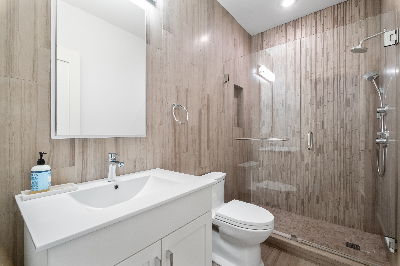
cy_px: 133
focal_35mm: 15
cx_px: 200
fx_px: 167
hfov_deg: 100.4
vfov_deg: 77.3
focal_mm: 10
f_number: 9
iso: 320
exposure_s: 4
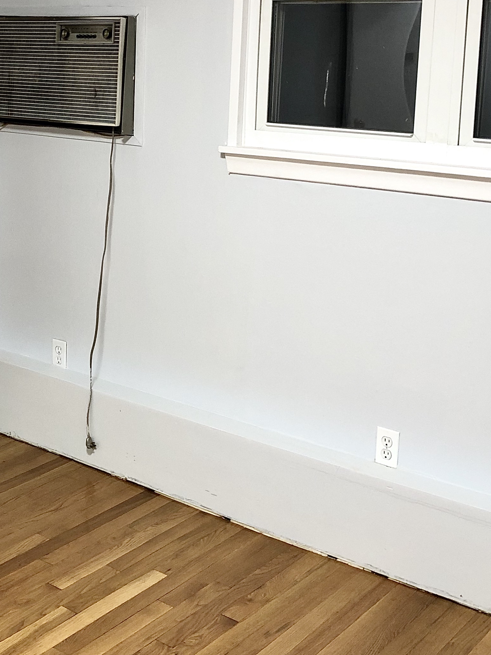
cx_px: 98
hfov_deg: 26.1
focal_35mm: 55
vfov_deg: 34.5
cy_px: 205
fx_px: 1040
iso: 50
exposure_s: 1/15
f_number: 1.8
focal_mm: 3.99
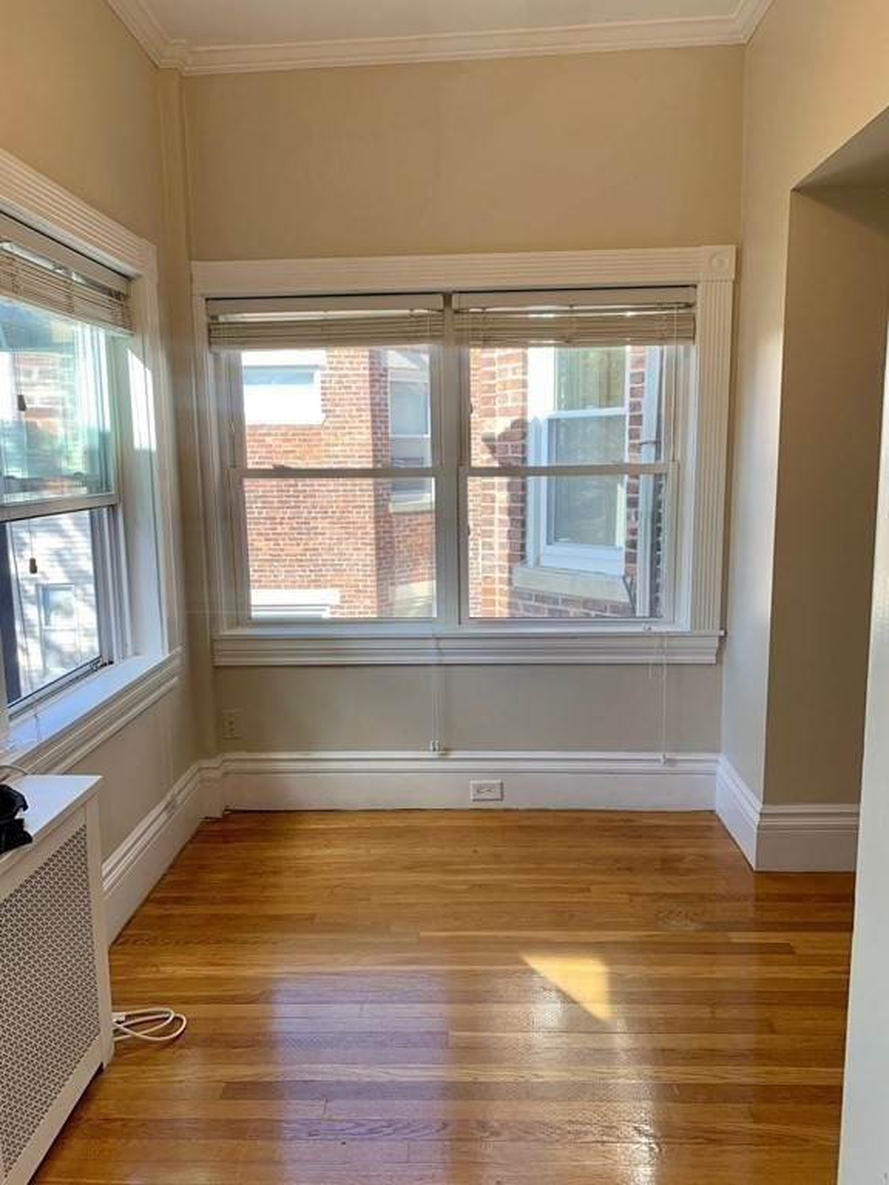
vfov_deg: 67.3
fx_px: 890
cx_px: 444
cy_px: 592
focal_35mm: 26
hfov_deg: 53.1
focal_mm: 4.25
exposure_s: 1/122
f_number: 1.8
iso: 25
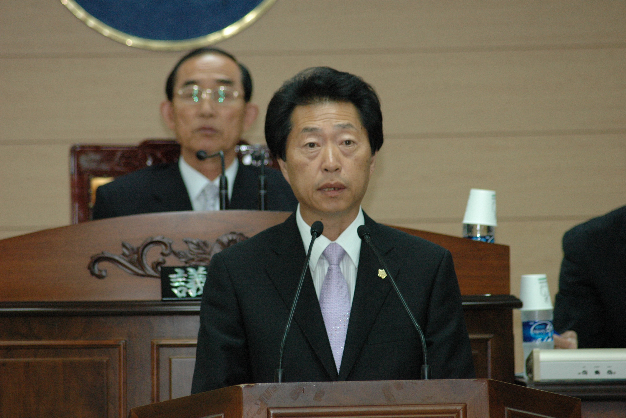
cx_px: 312
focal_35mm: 316
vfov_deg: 4.3
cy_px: 209
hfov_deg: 6.5
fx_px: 5494
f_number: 5
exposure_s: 1/60
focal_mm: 210
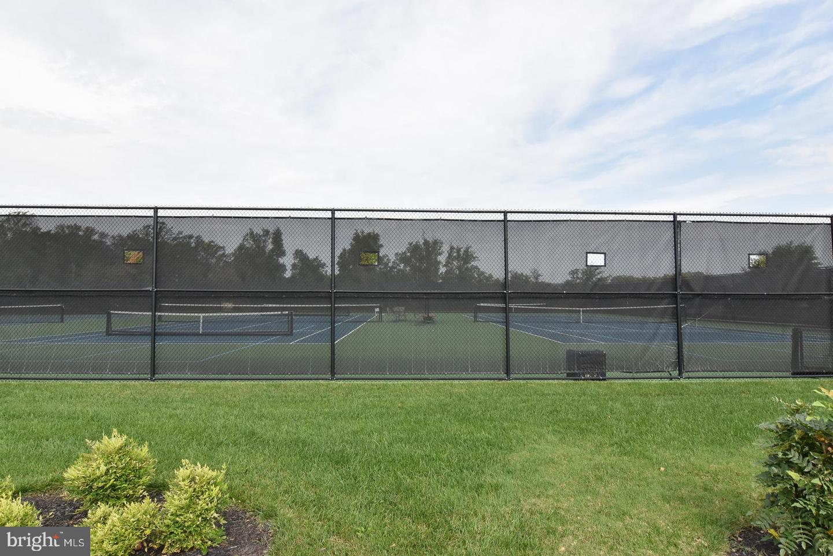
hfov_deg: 90.0
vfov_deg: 67.5
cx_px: 416
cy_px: 278
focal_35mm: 18
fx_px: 417
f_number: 13
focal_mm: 12
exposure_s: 1/640
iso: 800
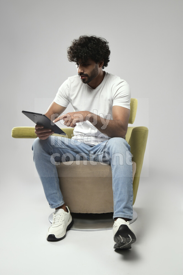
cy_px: 138
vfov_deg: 44.5
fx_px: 335
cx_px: 92
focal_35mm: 44
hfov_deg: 30.5
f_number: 5.6
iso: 400
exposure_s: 1/125
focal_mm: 44
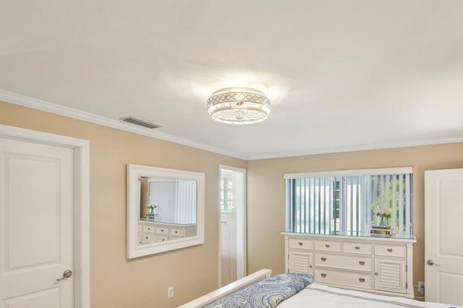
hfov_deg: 80.8
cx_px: 262
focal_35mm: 21
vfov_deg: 58.3
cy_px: 200
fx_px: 270
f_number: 8
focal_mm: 16
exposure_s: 1/20
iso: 400
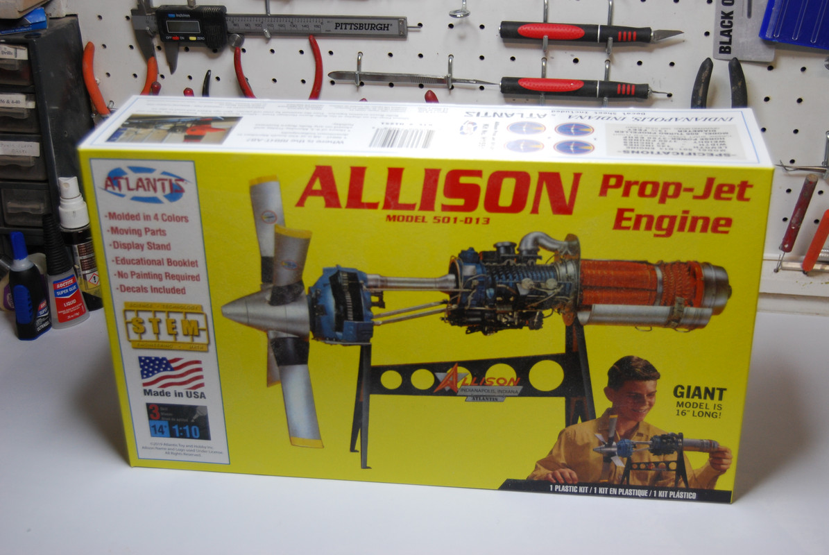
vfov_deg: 26.6
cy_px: 278
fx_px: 1176
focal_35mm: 51
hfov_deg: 38.8
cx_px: 414
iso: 400
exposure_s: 1/25
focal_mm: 34
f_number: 4.5
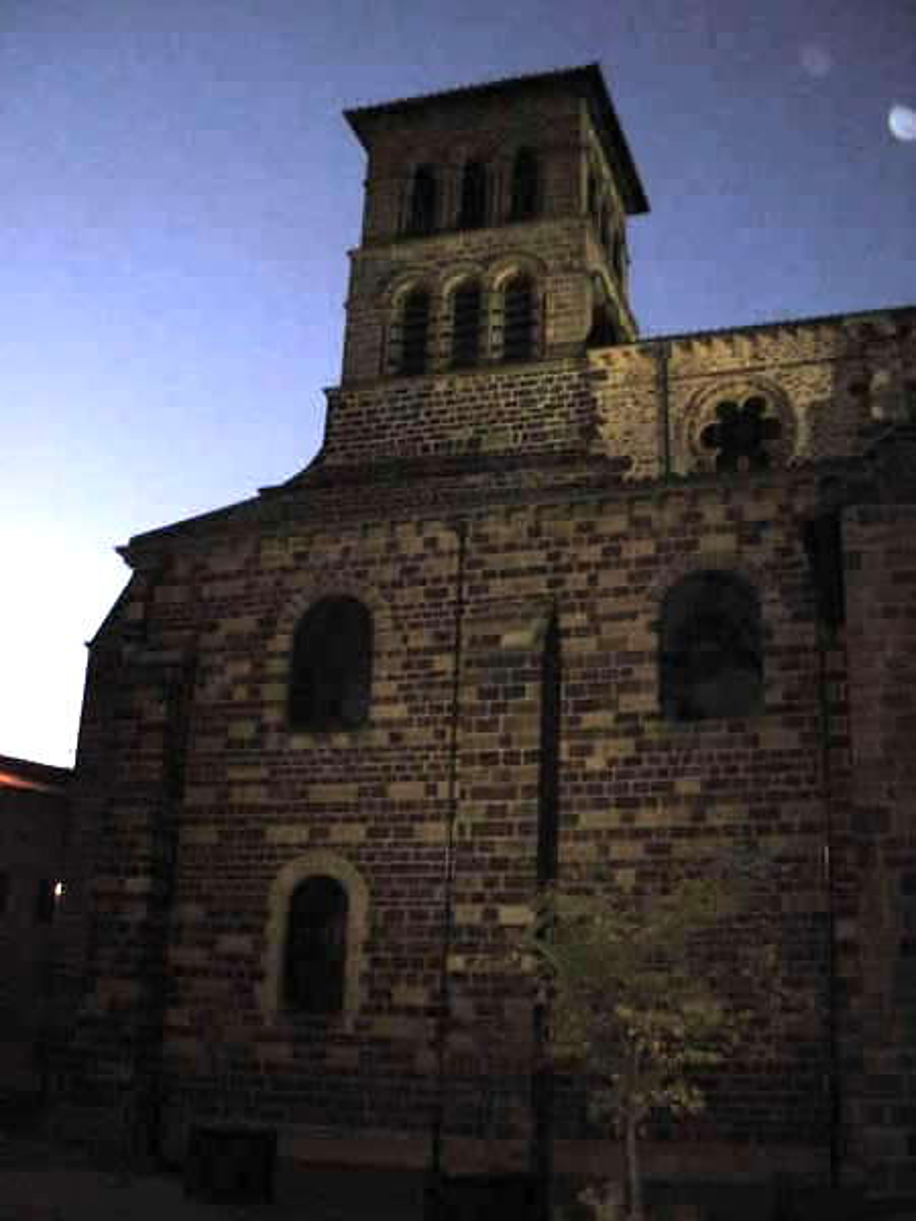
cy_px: 610
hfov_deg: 37.7
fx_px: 1341
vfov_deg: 49.0
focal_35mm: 38
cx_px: 458
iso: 400
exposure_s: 1/22.6
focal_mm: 6.3
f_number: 2.9
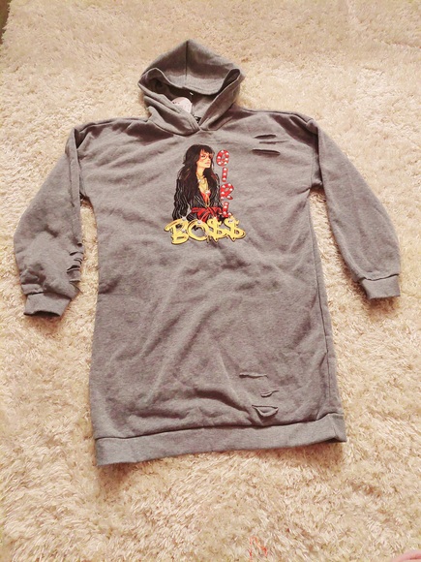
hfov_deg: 56.8
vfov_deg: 71.6
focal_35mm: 24
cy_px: 281
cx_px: 210
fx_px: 389
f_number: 1.8
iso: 640
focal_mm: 5.23
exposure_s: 1/24
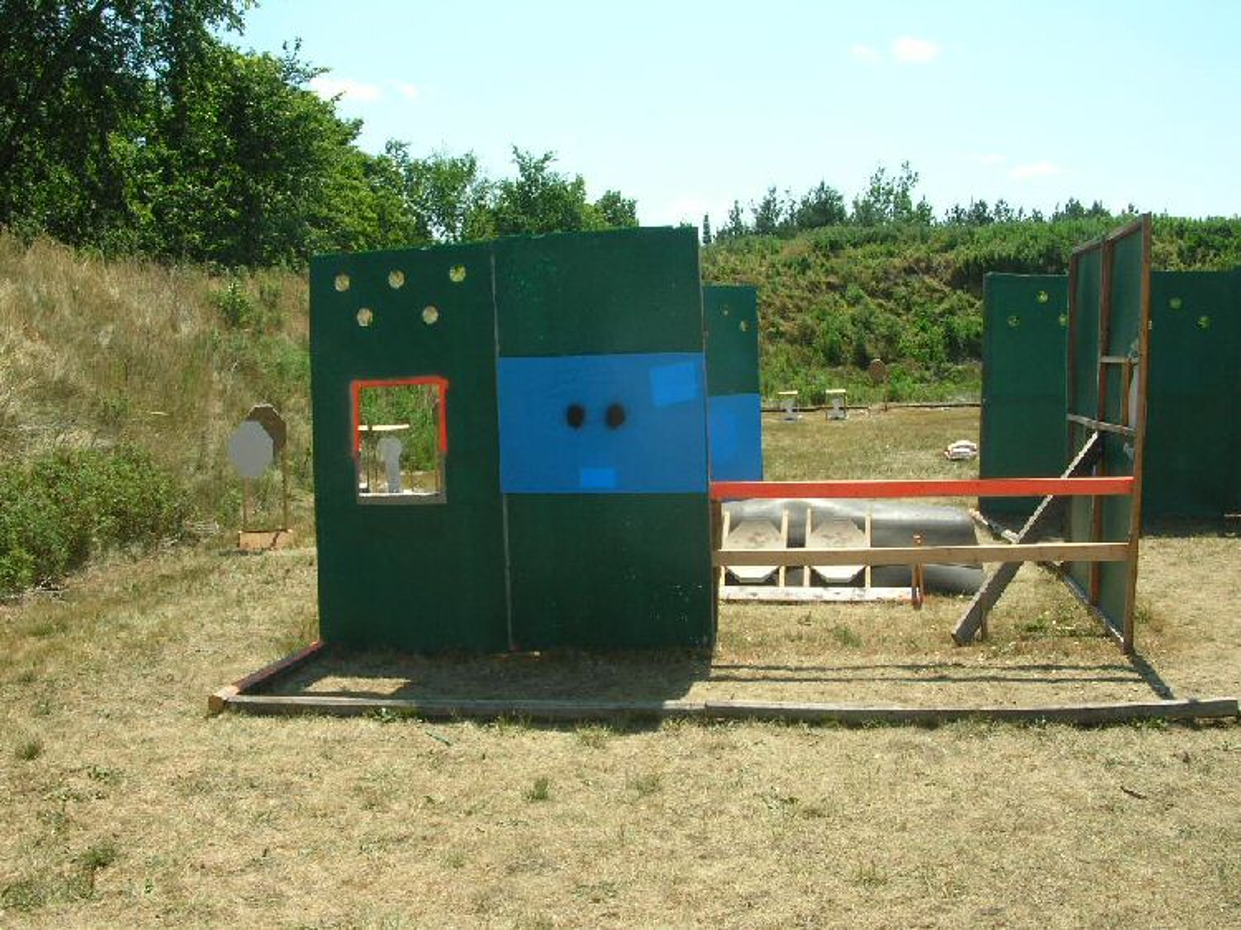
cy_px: 465
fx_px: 1254
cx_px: 620
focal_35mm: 35
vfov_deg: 40.7
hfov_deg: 52.6
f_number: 5.6
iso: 50
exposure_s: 1/223
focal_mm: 5.8
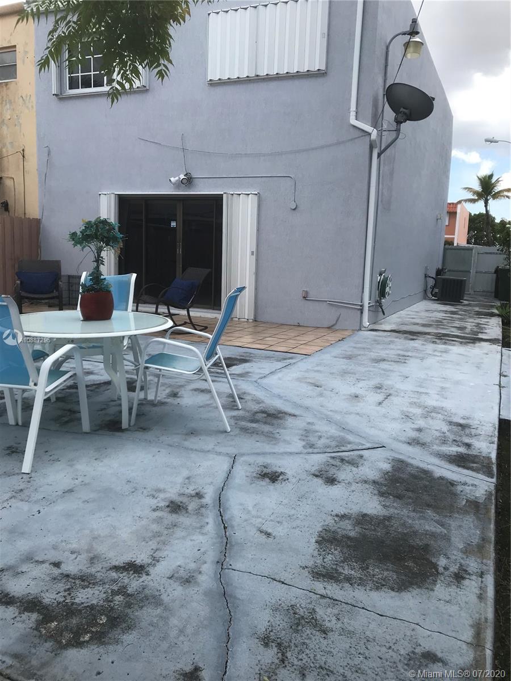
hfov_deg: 49.7
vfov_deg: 63.4
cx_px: 256
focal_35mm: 28
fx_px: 551
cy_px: 340
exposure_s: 1/1114
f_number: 1.8
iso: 20
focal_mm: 3.99
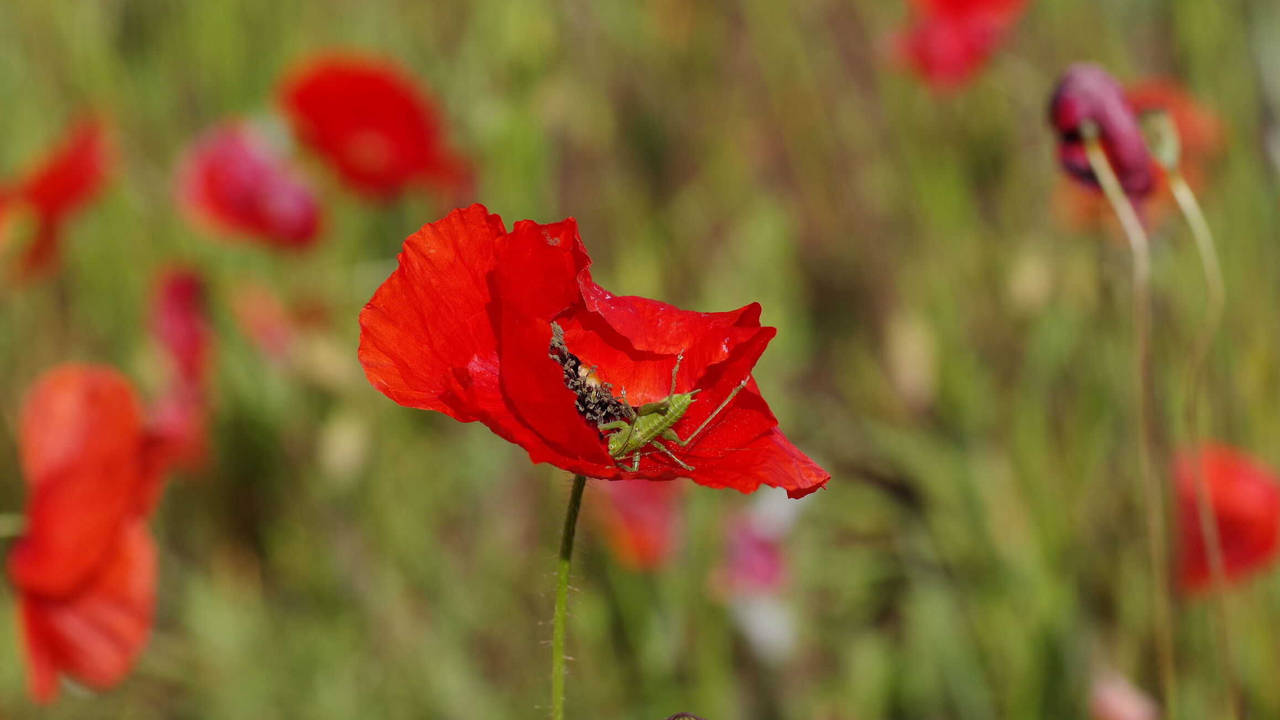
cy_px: 389
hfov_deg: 15.6
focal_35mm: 138
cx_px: 652
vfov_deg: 8.8
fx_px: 4668
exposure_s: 1/800
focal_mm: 85
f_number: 5
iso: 400
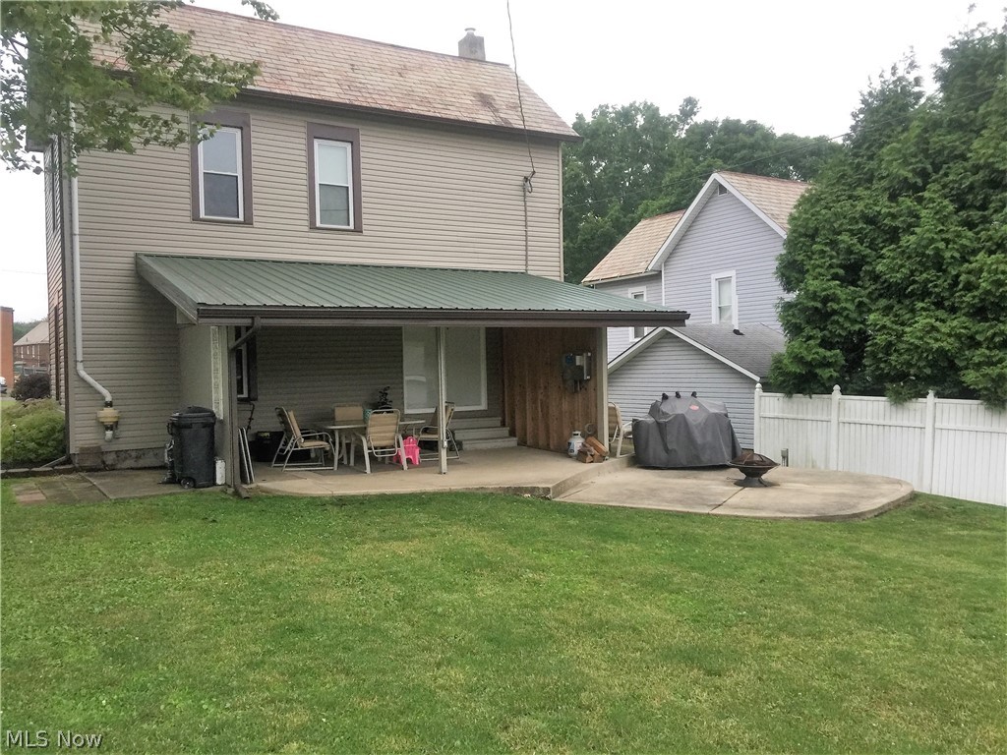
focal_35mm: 29
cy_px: 378
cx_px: 504
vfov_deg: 48.2
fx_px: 844
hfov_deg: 61.7
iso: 40
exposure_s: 1/30
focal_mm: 4.15
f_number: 2.2
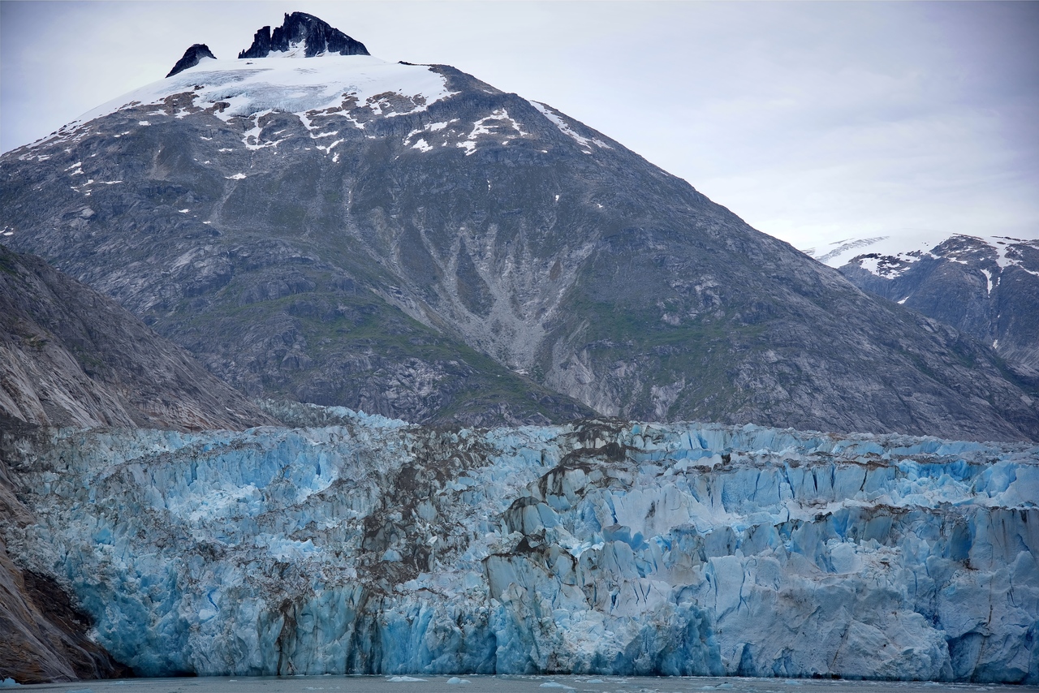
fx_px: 2252
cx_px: 520
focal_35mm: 78
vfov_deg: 17.5
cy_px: 346
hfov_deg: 26.0
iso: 100
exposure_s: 1/160
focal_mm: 78
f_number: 5
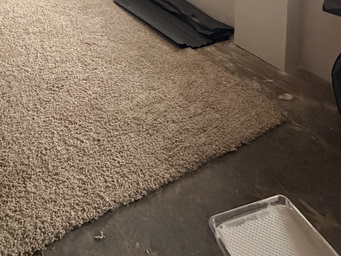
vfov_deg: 27.3
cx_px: 152
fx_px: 394
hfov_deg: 46.7
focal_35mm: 40
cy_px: -109
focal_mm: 2.22
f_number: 2.2
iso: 1000
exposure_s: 1/60
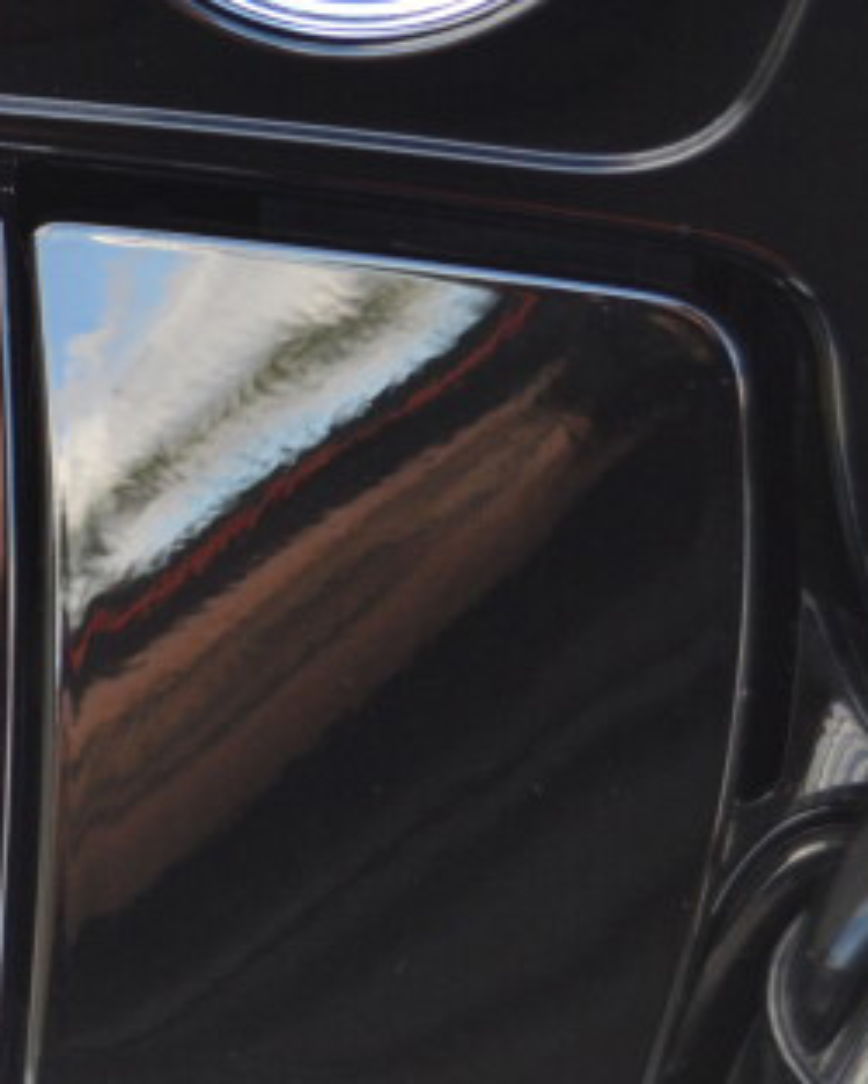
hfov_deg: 9.2
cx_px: -948
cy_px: 278
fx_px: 5030
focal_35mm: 157
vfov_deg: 12.3
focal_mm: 29
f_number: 5.6
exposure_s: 1/125
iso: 360
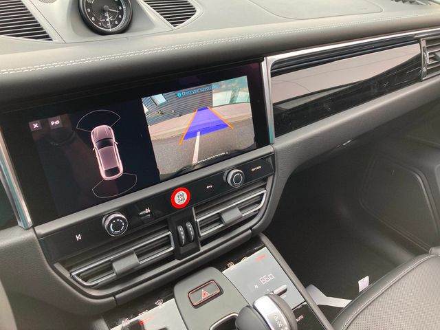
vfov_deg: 49.7
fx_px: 356
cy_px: 165
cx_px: 220
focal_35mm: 28
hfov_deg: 63.4
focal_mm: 3.99
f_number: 1.8
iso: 80
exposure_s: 1/64
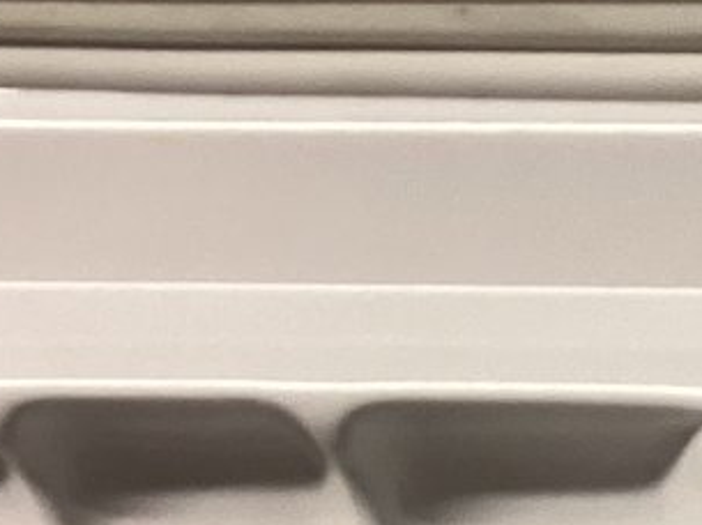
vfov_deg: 8.8
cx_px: 1412
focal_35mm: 154
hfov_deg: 11.5
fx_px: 3119
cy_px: 1212
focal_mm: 3.3
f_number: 2.4
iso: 160
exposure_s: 1/60
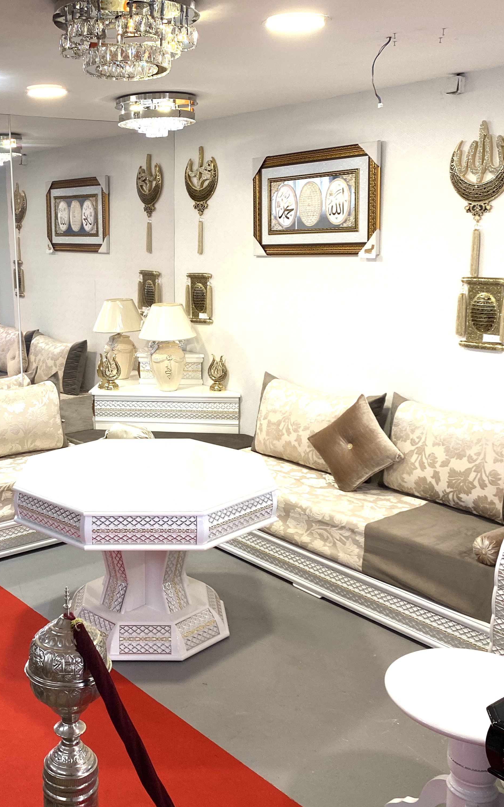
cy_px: 406
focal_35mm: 37
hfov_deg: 33.7
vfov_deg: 52.7
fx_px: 813
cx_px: 126
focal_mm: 4.25
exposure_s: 1/50
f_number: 1.8
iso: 100
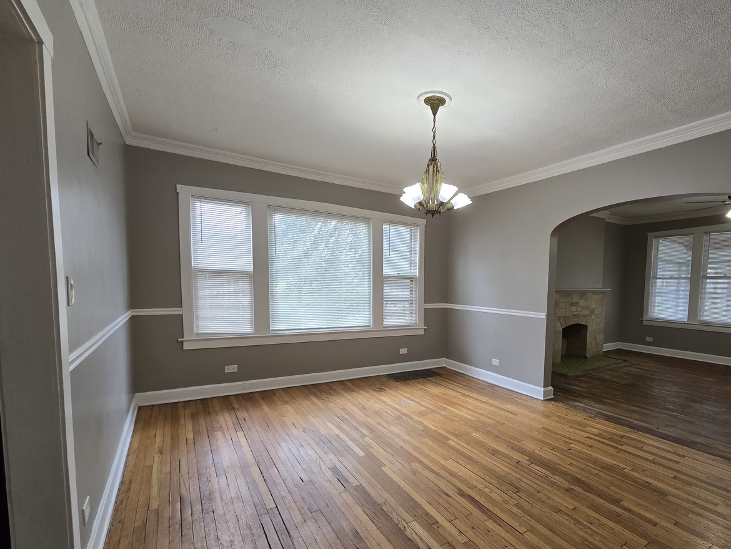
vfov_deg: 77.8
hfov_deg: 93.5
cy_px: 309
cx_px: 431
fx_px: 338
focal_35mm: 16
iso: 125
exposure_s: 1/60
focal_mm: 2.2
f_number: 2.2
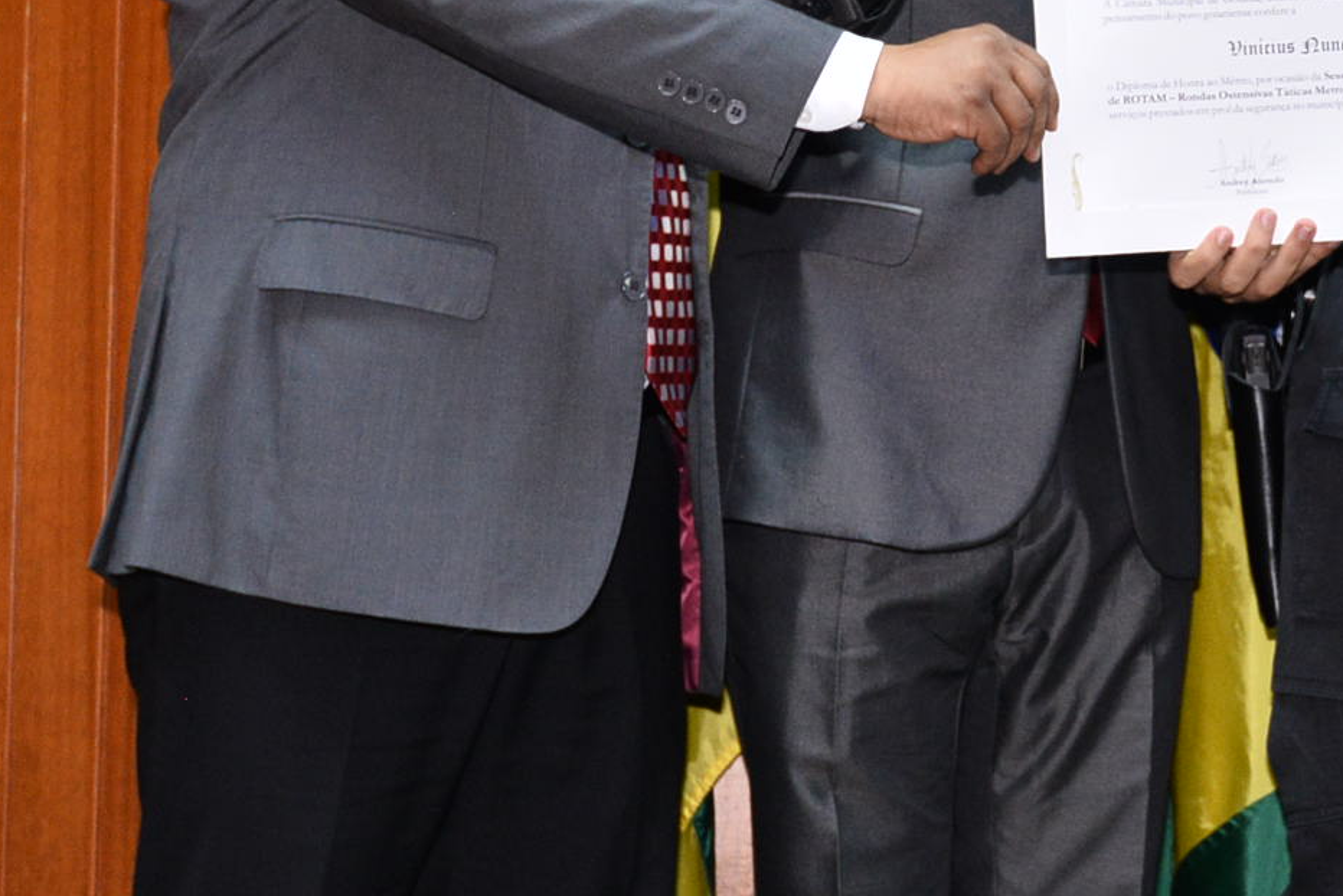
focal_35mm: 100
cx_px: 1271
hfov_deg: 19.9
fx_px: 3731
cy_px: 349
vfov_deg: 13.7
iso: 1250
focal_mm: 31
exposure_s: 1/60
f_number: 4.5
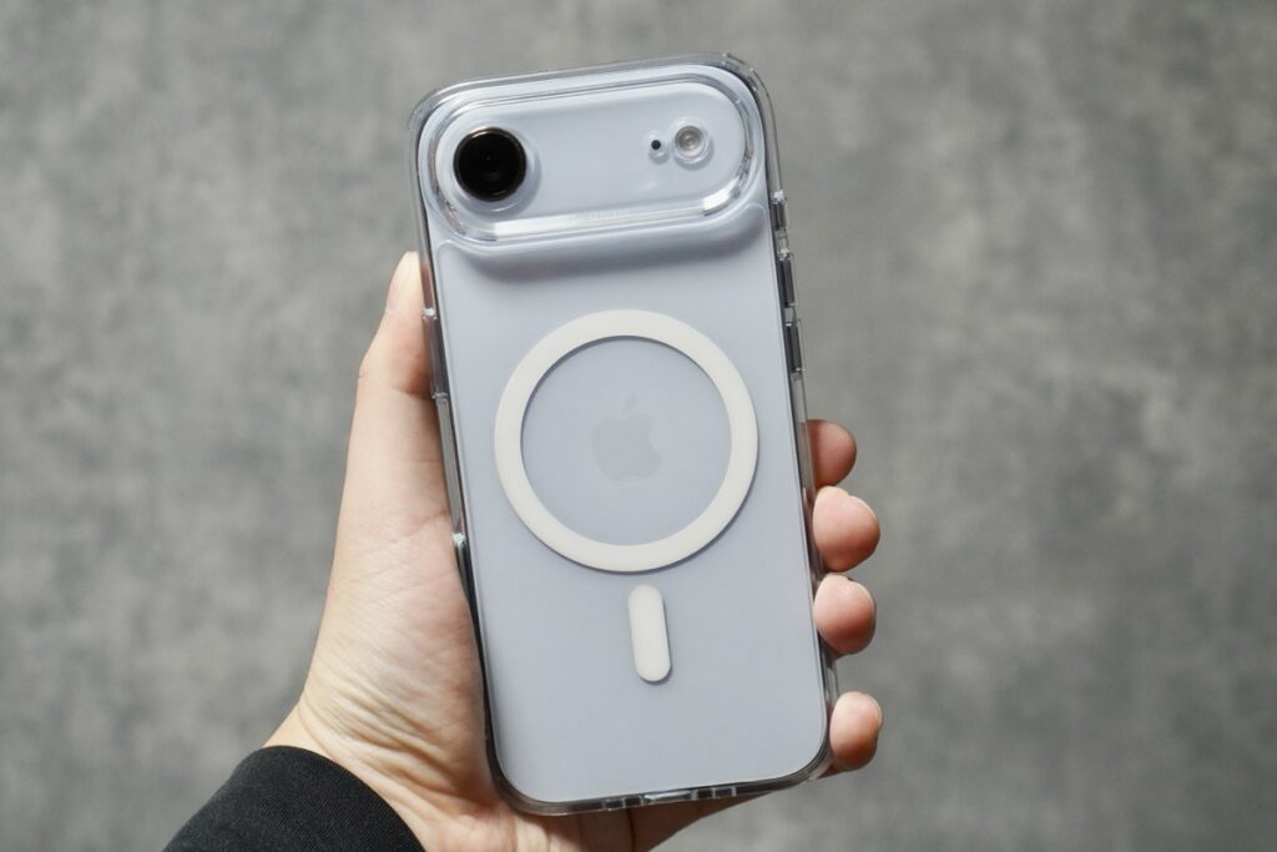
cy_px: 426
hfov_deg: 37.8
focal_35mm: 52
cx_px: 638
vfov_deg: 25.8
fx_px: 1862
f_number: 5.6
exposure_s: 1/60
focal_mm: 35
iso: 1000
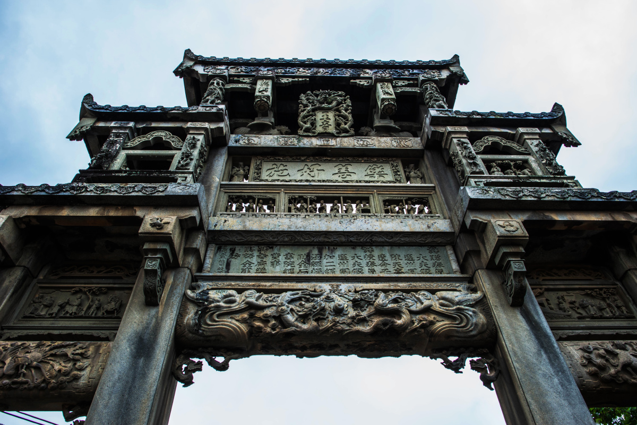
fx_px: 425
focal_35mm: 24
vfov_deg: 53.1
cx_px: 318
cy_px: 212
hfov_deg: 73.7
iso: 100
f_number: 8
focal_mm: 24
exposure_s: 1/30
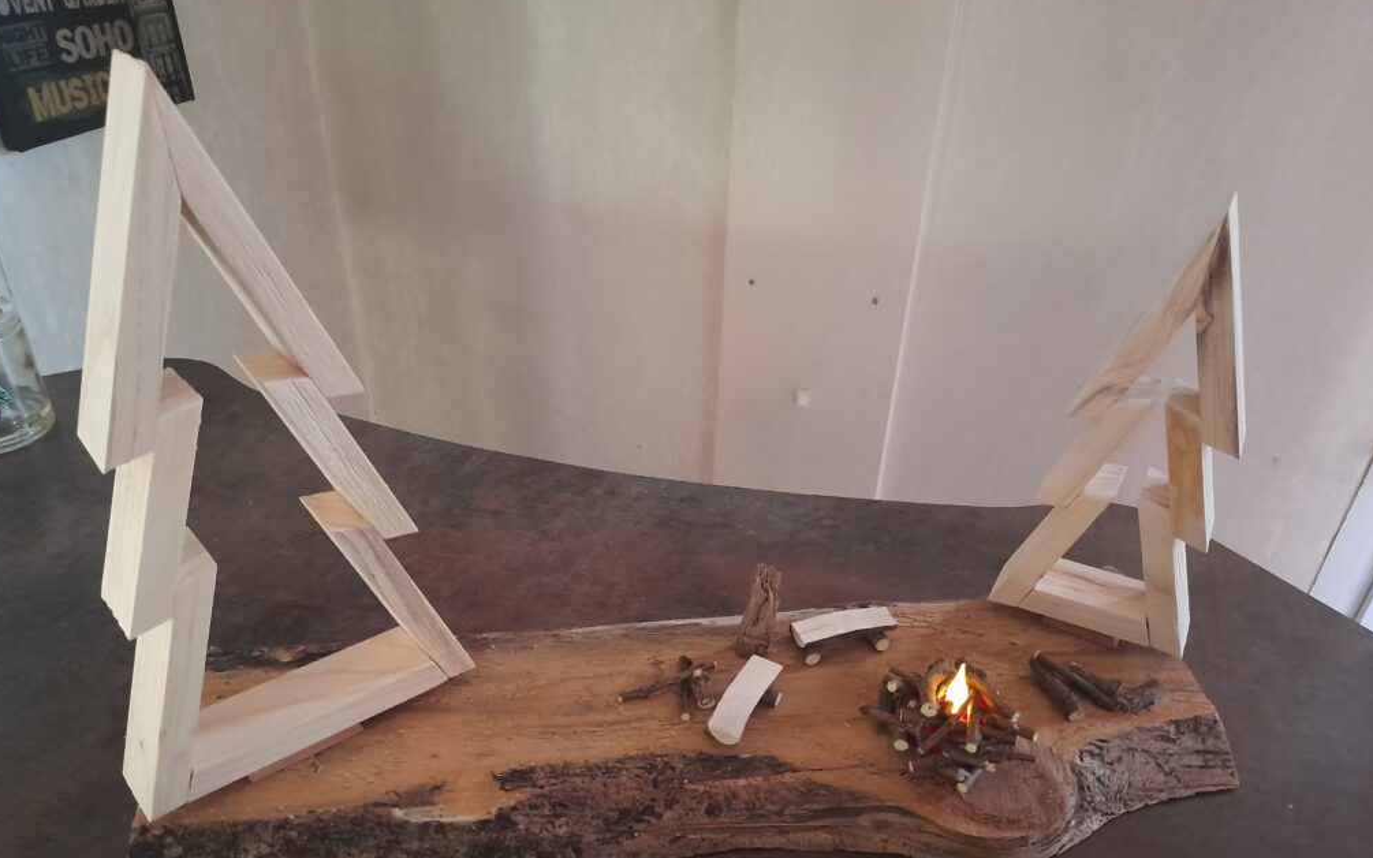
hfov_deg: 68.4
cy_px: 508
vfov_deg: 45.8
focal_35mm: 27
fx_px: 1010
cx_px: 680
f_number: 2
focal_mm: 4.6
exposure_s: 1/20
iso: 800
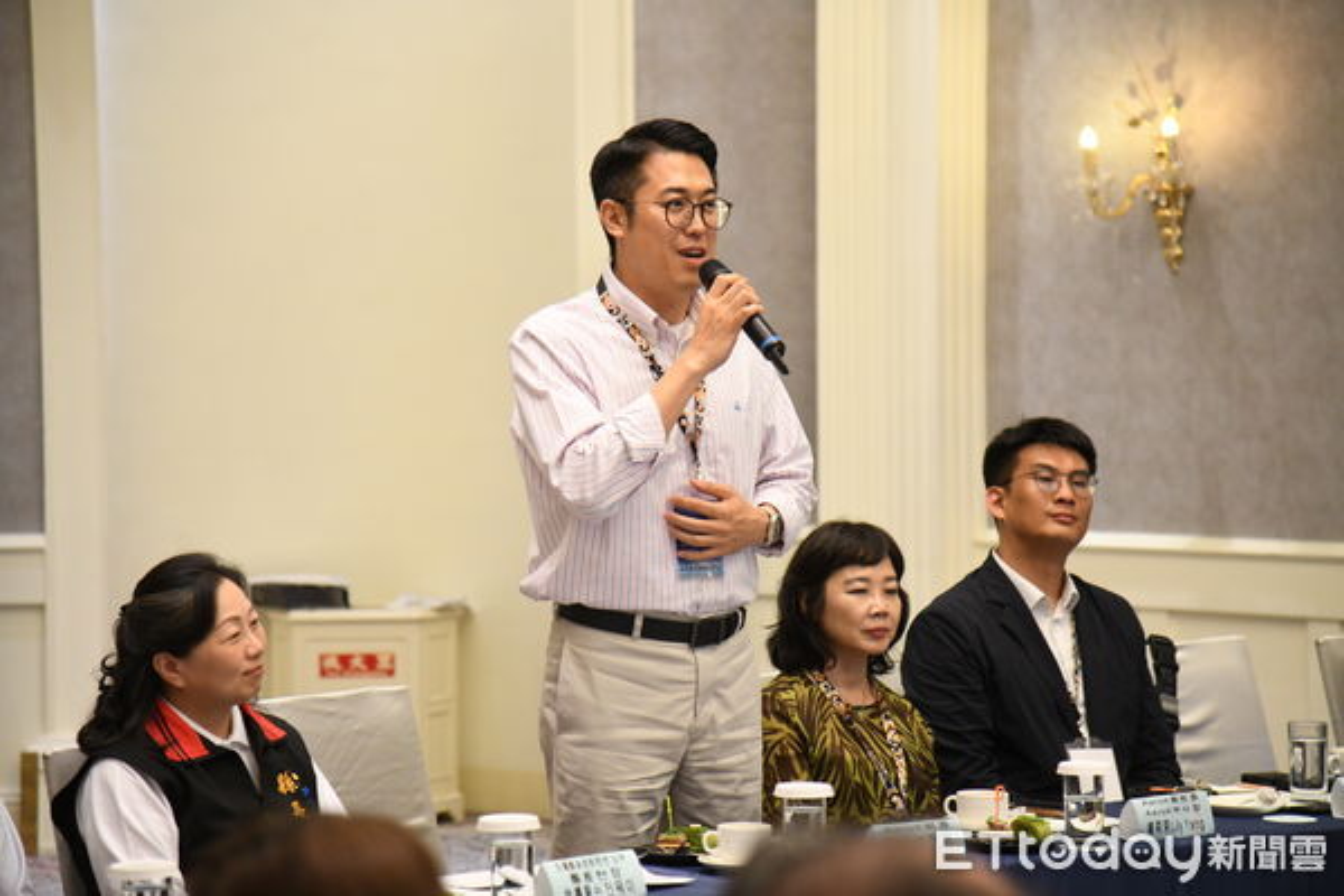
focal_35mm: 120
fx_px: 4480
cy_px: 448
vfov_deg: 11.4
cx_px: 672
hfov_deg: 17.1
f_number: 4
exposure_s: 1/250
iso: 5000
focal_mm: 120
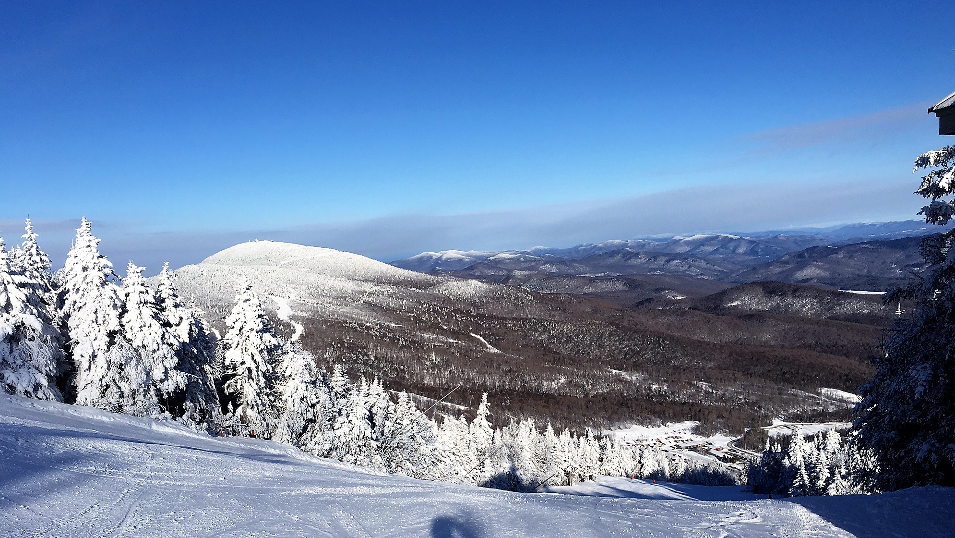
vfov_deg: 36.4
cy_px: 350
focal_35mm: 32
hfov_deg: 61.0
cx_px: 479
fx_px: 810
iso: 25
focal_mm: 4.15
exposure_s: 1/2849
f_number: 2.2
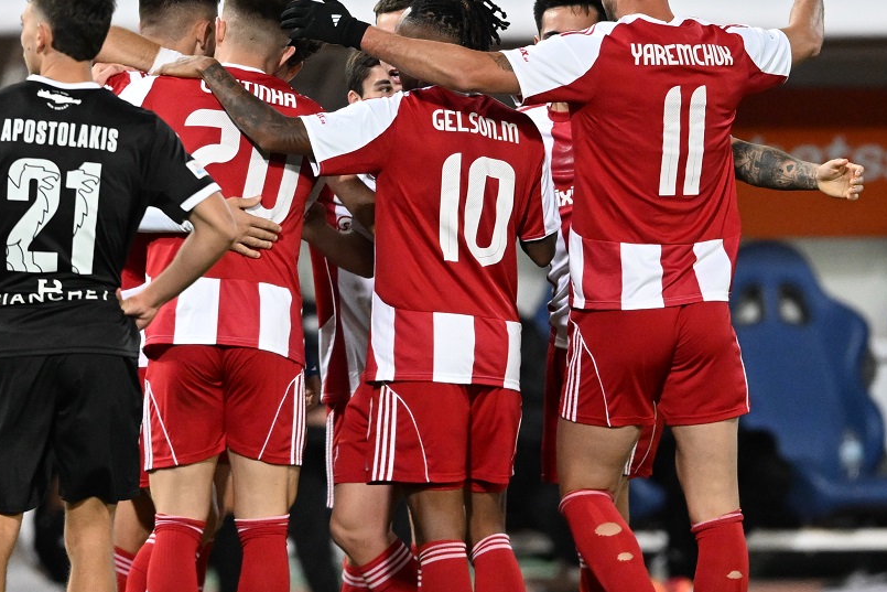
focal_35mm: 487
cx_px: 365
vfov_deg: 2.8
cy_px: 245
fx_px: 12000
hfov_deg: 4.2
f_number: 2.8
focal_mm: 400
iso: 2500
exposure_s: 1/1250
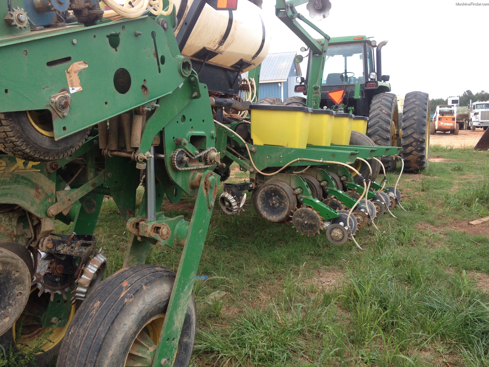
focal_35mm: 35
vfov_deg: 40.7
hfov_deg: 52.6
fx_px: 494
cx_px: 244
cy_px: 184
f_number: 2.4
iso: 50
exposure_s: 1/383
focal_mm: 4.28
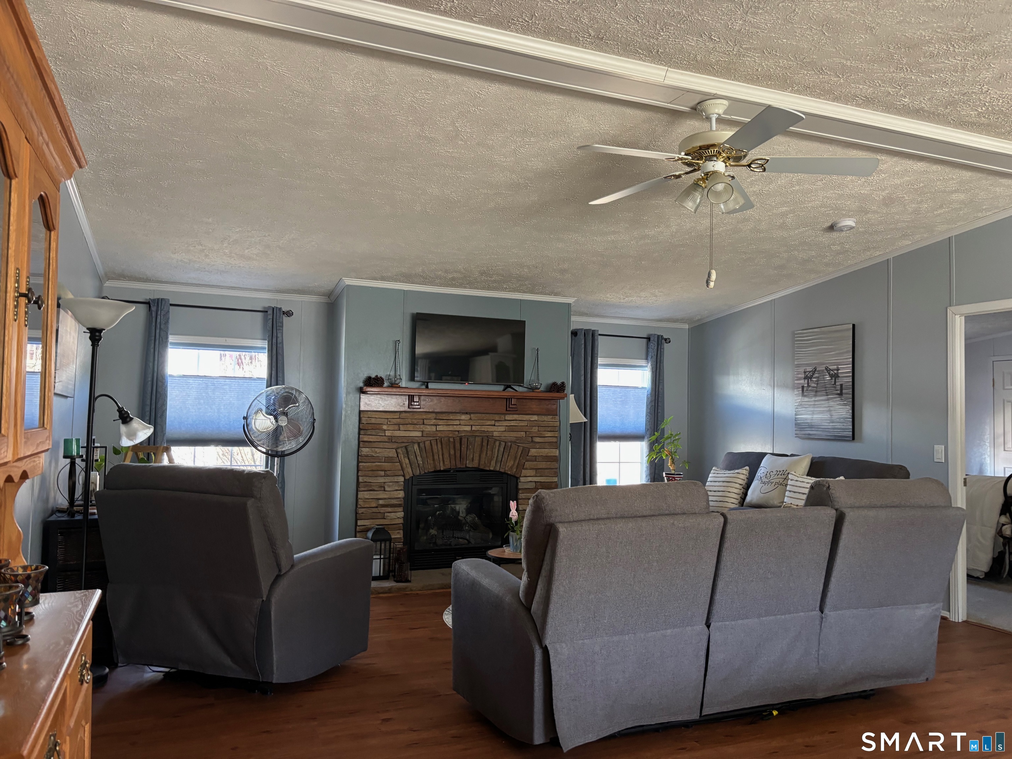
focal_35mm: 26
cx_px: 506
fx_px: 760
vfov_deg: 53.1
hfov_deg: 67.3
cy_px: 380
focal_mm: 5.96
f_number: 1.6
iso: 250
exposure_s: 1/60
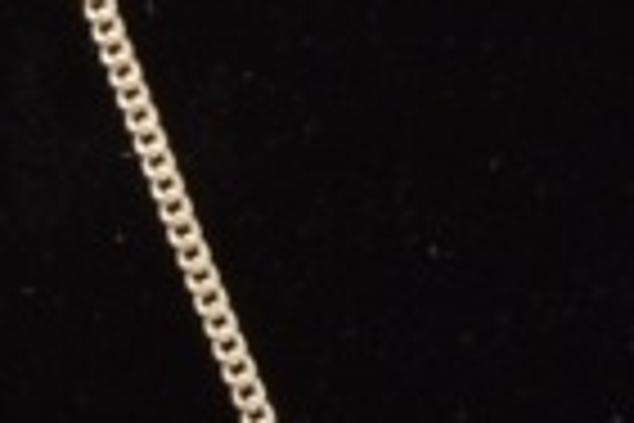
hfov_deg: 3.2
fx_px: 11235
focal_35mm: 638
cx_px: 1192
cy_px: -191
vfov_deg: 2.2
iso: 100
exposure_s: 1/125
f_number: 25
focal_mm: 60
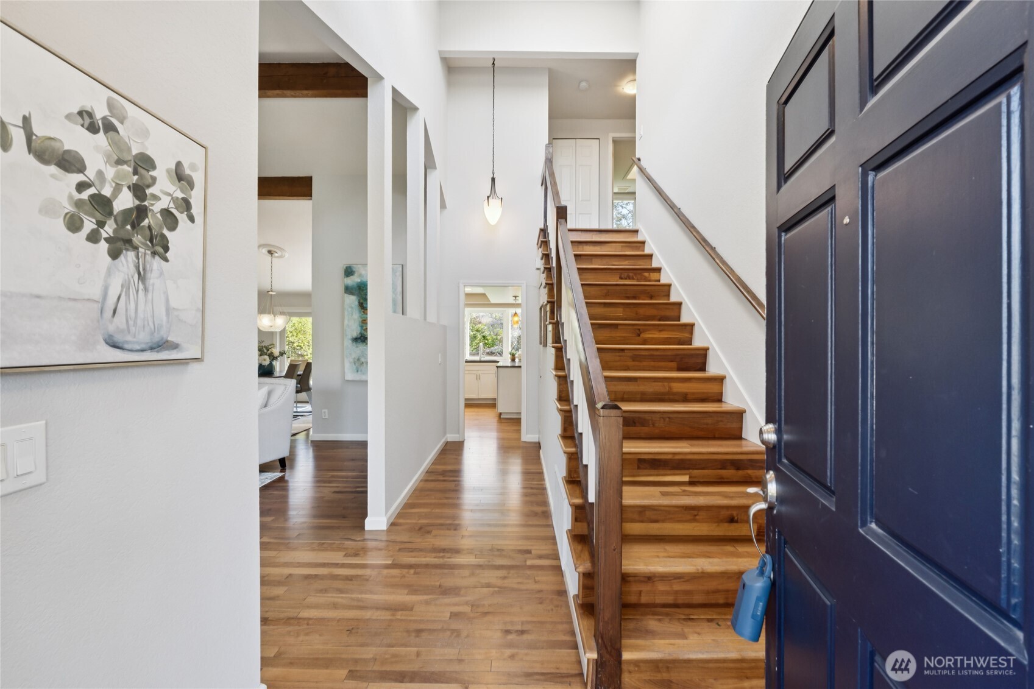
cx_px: 517
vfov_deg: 77.3
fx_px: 431
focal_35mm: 15
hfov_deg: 100.4
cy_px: 344
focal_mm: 10
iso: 250
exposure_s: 1/8
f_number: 9
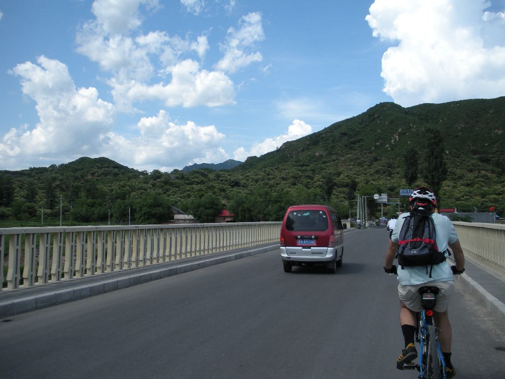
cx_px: 252
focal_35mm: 36
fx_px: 525
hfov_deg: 51.4
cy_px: 190
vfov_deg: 39.7
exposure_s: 1/589
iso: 64
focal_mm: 6.3
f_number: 3.5
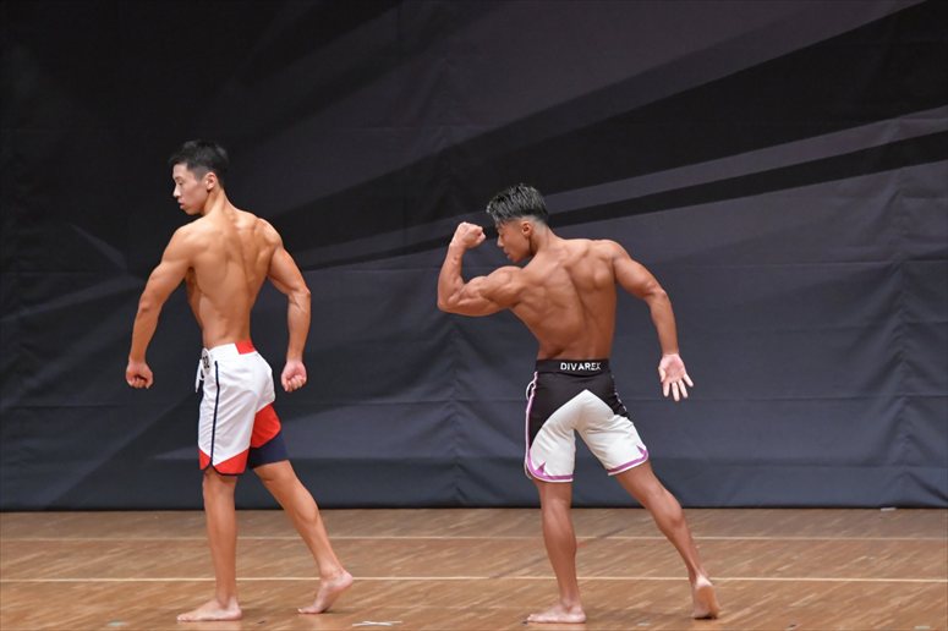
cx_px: 474
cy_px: 316
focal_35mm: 240
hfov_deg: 8.6
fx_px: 6317
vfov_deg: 5.7
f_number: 5.6
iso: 6400
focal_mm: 160
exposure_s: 1/400
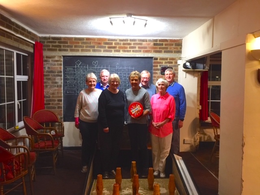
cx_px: 130
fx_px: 218
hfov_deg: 61.7
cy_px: 98
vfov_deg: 48.2
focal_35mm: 29
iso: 100
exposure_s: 1/10
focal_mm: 4.15
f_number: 2.2
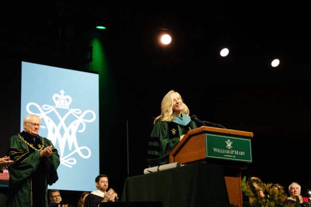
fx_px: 717
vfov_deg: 16.5
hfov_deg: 24.5
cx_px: 156
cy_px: 104
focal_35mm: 83
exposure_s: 1/250
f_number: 2.8
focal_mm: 55
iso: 1600
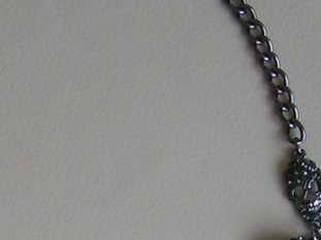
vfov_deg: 8.8
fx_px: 1511
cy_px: 391
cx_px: 44
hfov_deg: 12.1
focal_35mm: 163
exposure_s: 1/40
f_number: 2.8
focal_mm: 5.8
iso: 50
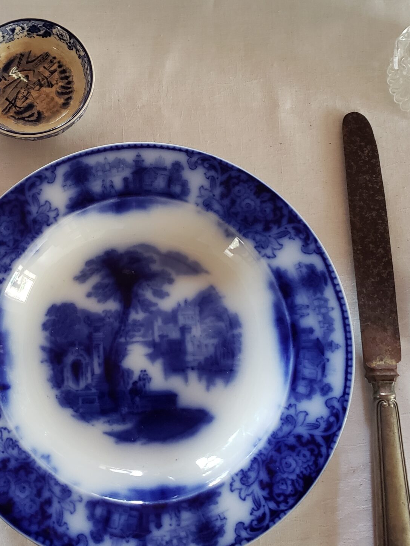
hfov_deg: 31.3
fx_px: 727
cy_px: 198
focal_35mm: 46
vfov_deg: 40.9
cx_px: 136
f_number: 1.5
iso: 250
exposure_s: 1/25
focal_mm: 4.3
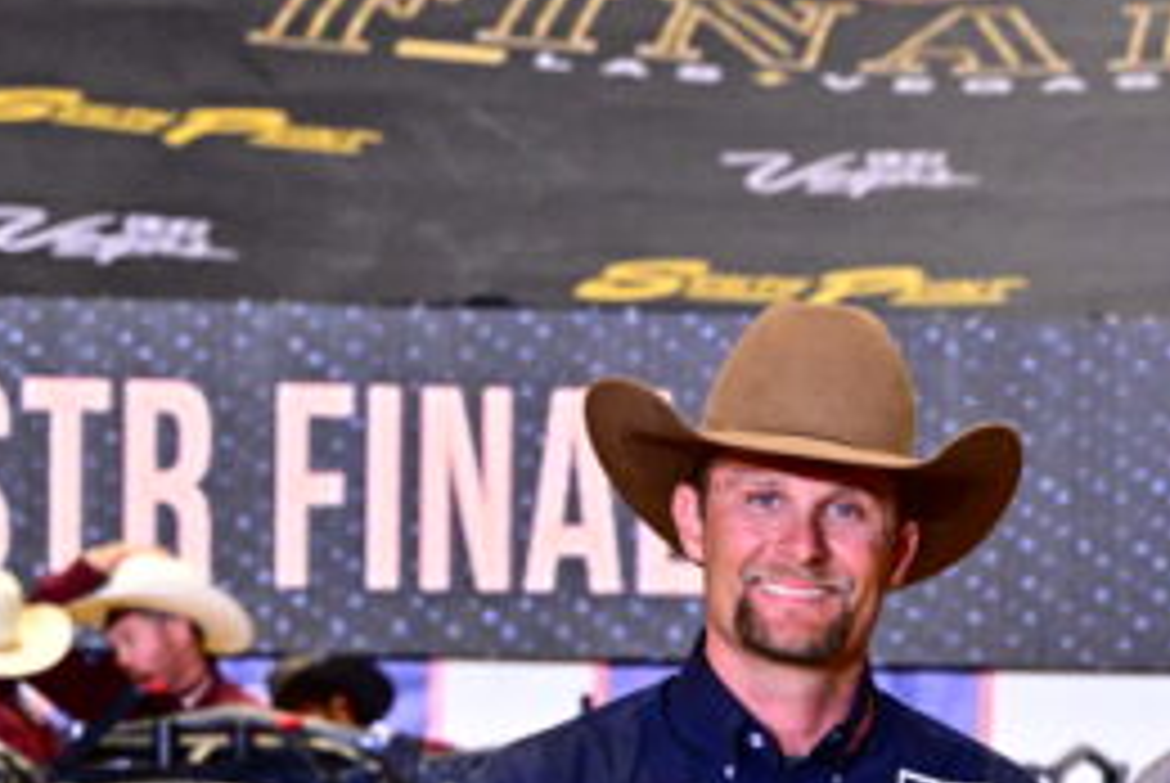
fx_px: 7483
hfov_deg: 8.8
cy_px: 1044
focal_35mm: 230
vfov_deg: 5.9
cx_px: 1534
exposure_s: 1/200
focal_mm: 78
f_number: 6.3
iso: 2500
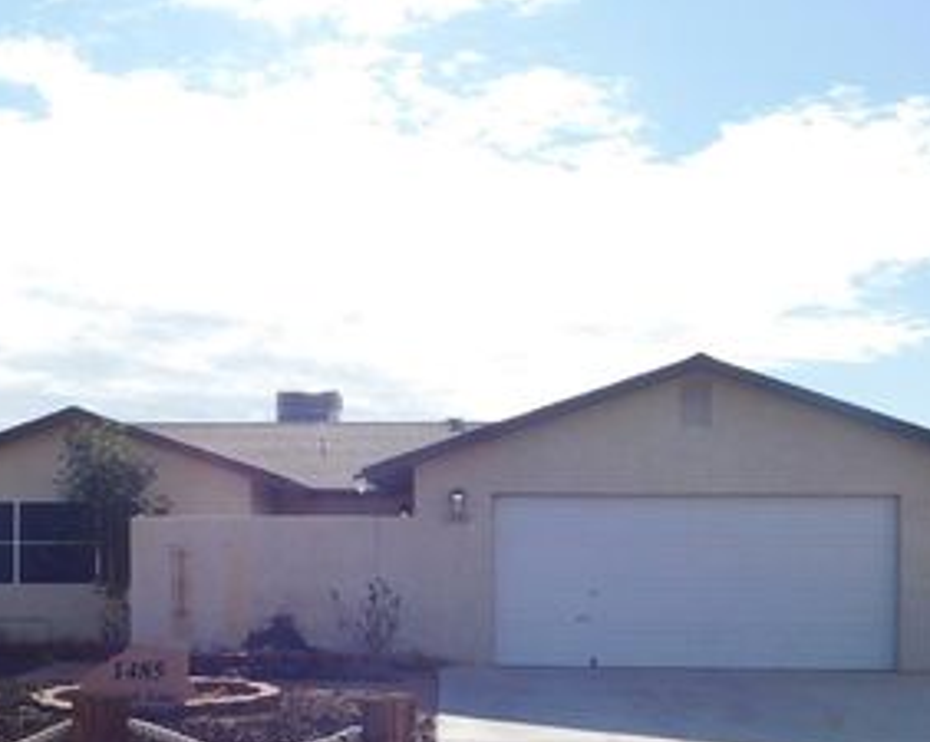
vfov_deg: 28.5
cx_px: 350
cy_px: 585
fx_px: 1430
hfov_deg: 35.8
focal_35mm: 52
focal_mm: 5.3
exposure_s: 1/500
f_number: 6.4
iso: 125
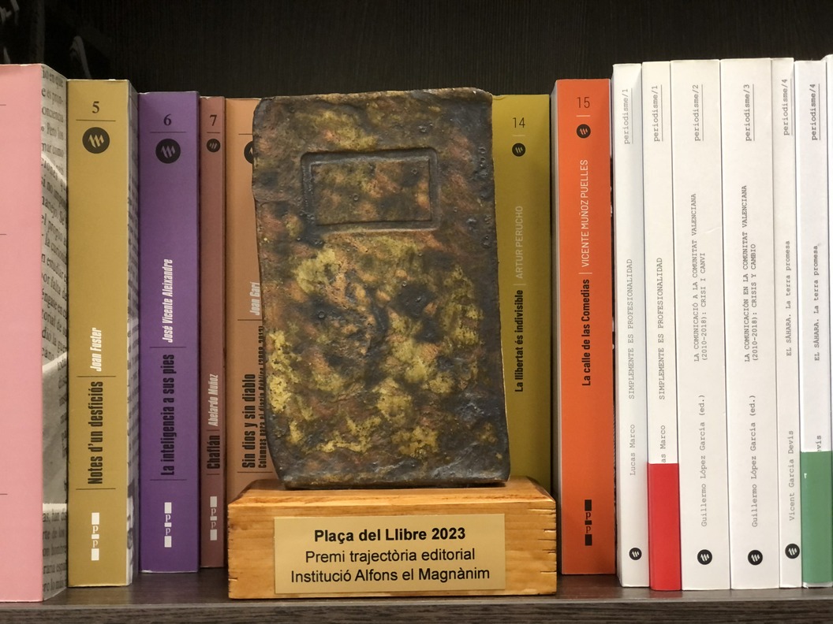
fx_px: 1372
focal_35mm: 57
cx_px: 416
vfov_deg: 25.7
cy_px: 312
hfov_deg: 33.8
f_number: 2.8
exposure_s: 1/33
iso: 320
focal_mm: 6.6
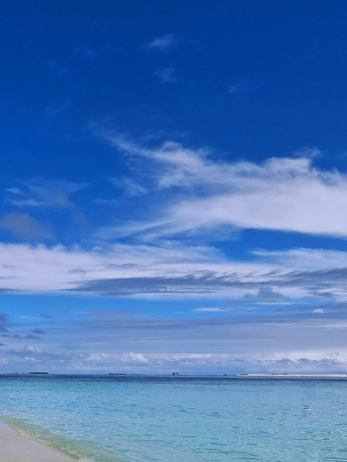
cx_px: 53
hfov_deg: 29.9
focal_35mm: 47
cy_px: 454
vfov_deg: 36.6
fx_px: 628
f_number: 1.8
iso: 50
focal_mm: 5.54
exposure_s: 1/3333
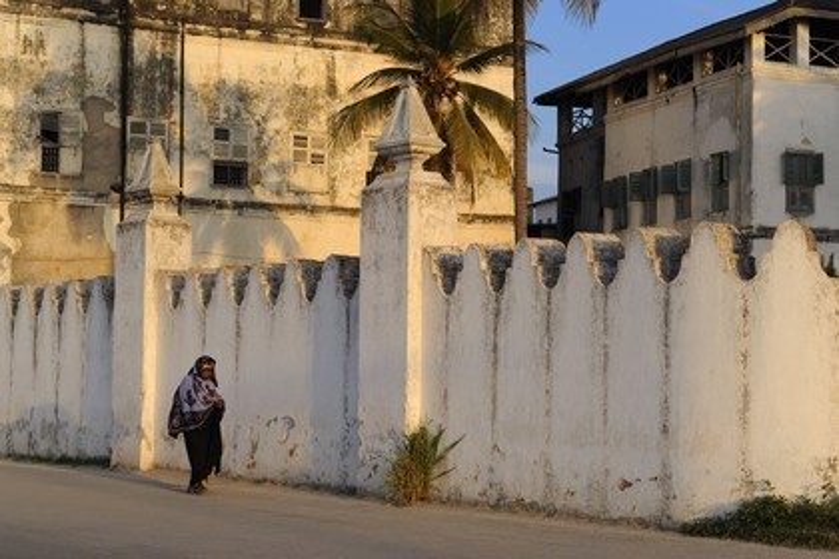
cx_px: 420
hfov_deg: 28.8
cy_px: 280
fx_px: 1631
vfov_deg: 19.5
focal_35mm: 70
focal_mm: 70
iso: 400
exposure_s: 1/160
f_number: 13
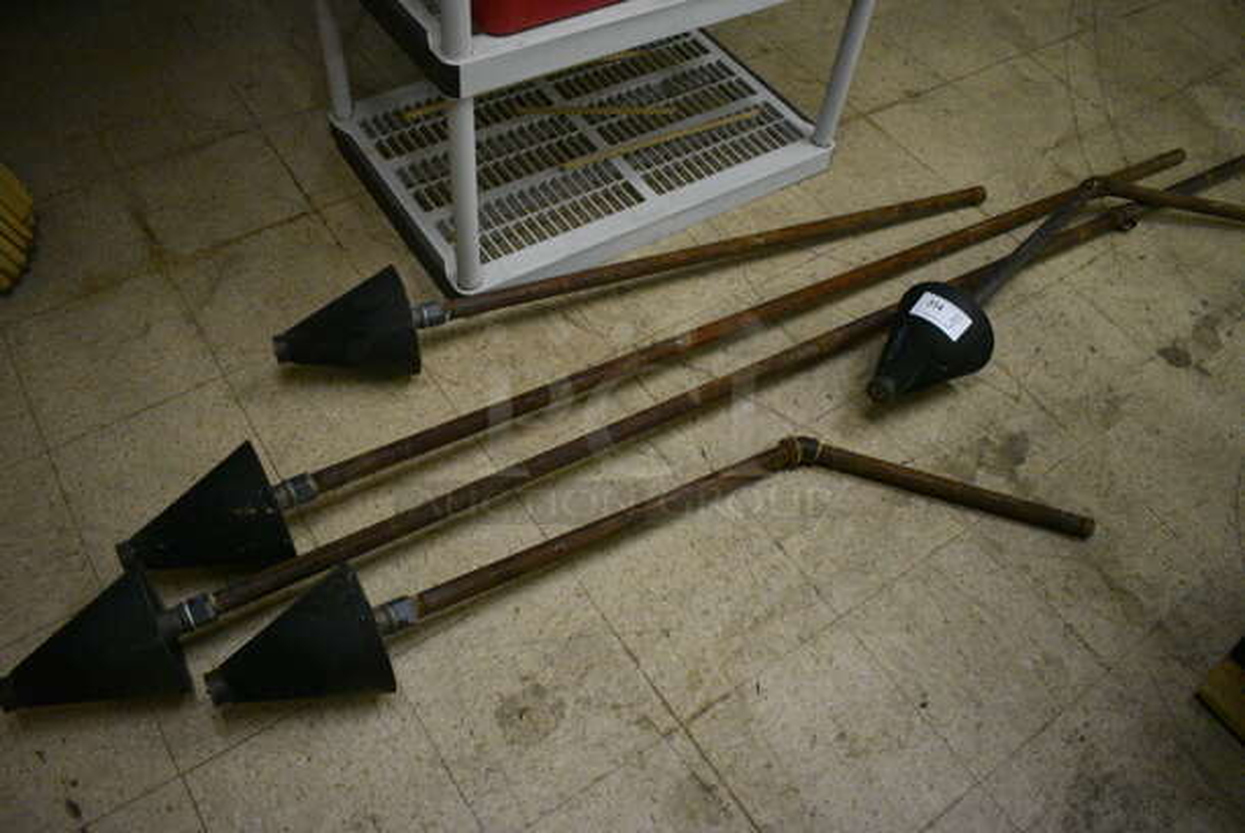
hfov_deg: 67.3
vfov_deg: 48.0
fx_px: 935
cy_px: 416
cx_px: 622
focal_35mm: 27
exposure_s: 1/125
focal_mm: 18
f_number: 3.5
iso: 5600
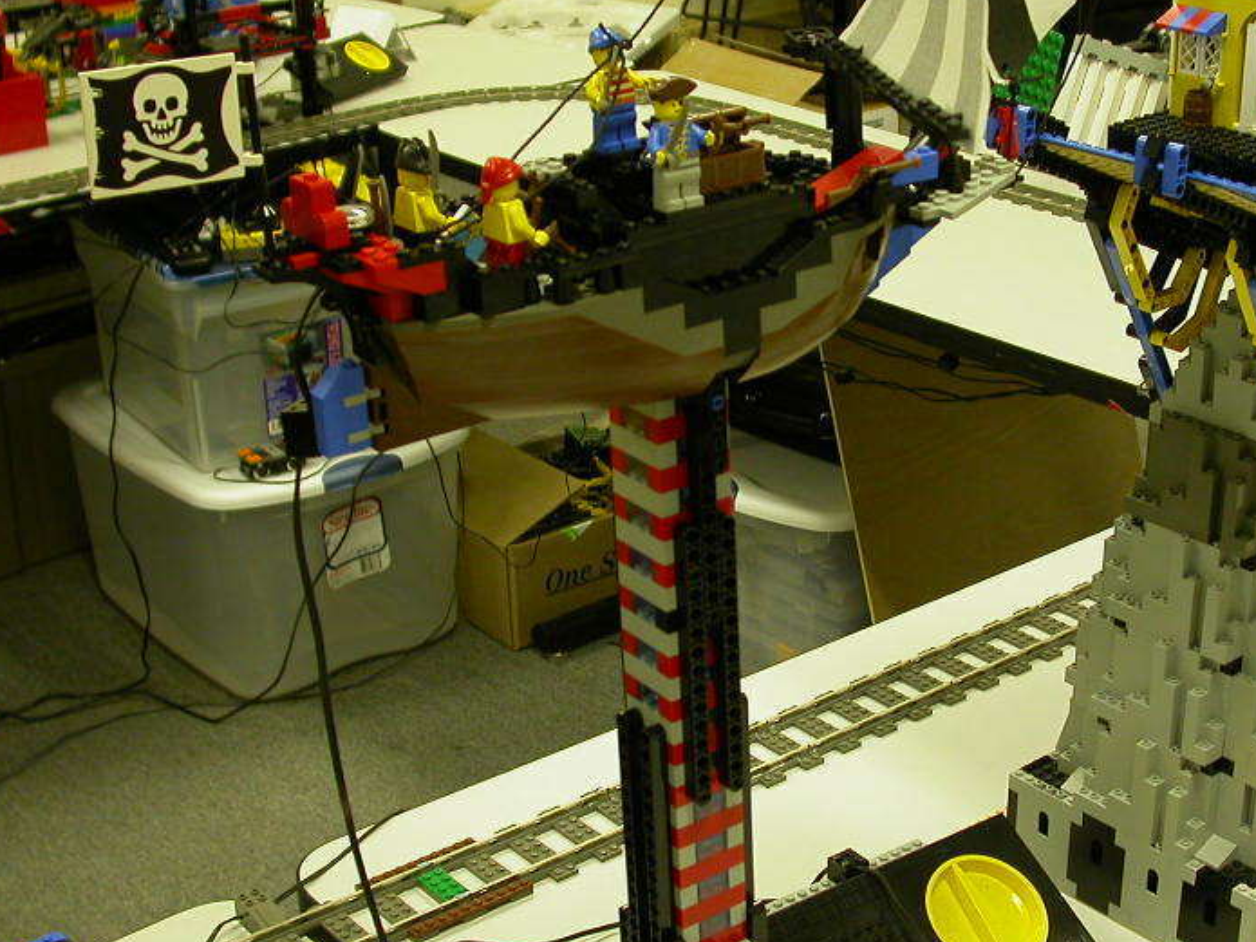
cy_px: 472
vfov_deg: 26.1
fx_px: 2032
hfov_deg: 34.2
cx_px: 788
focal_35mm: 56
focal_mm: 7.85
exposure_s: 1/13.9
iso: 100
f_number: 2.6
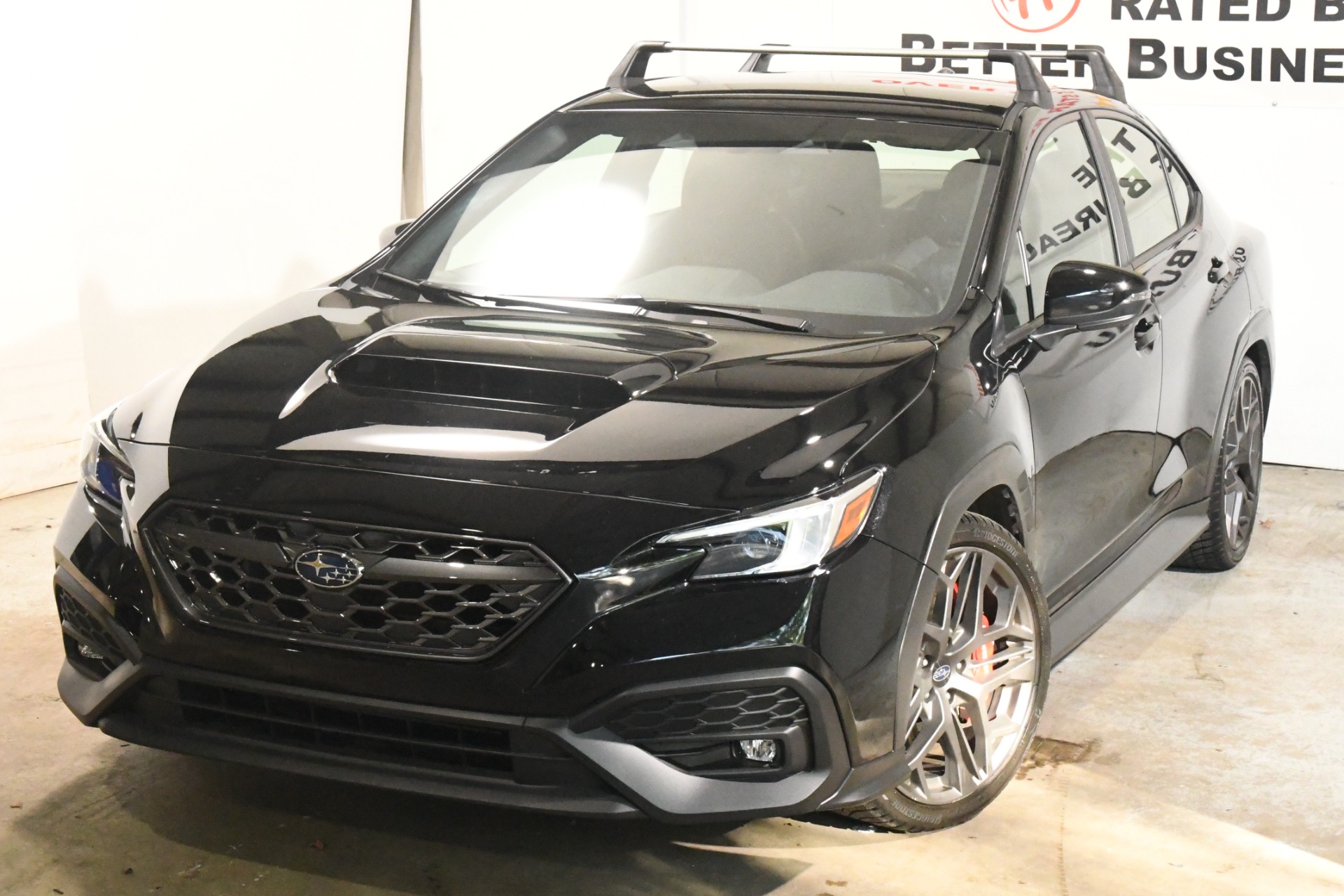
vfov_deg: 21.2
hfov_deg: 31.4
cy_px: 448
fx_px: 2389
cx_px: 672
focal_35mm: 64
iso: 10000
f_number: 10
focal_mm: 32
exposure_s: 1/200
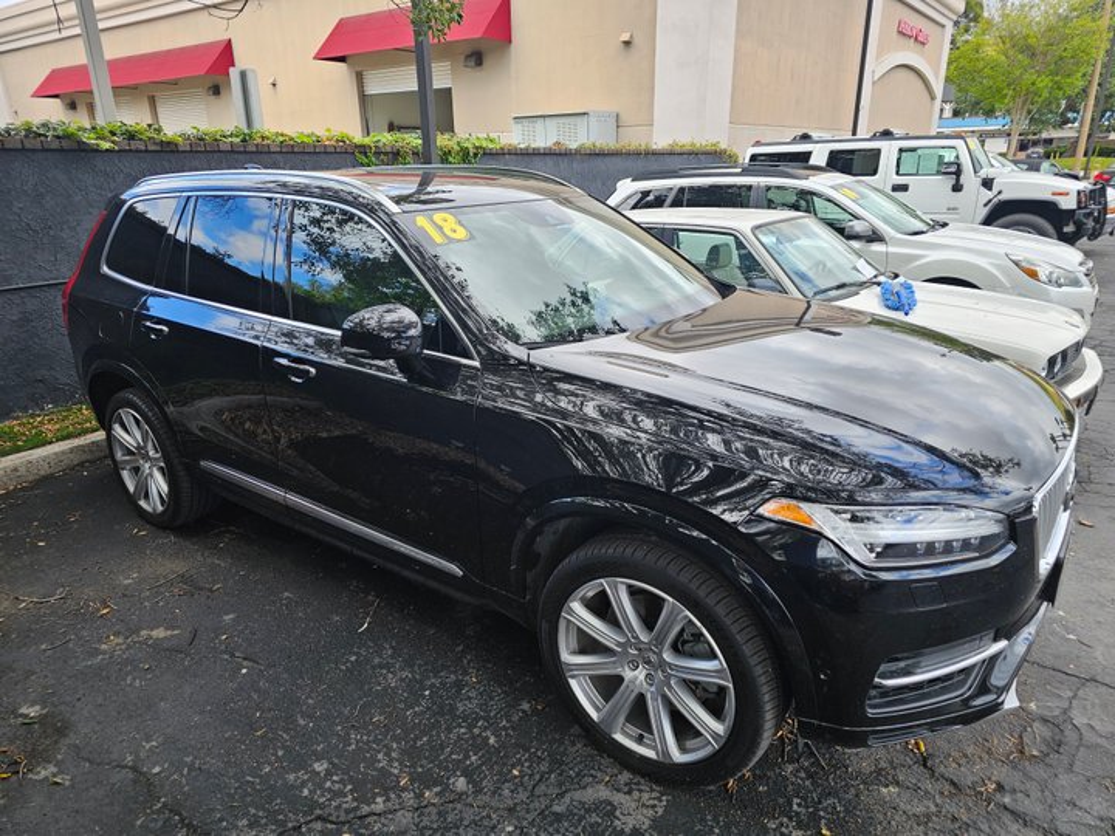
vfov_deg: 58.9
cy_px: 418
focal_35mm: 23
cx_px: 558
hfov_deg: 73.9
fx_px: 741
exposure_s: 1/180
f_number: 1.7
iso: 12
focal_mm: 6.3
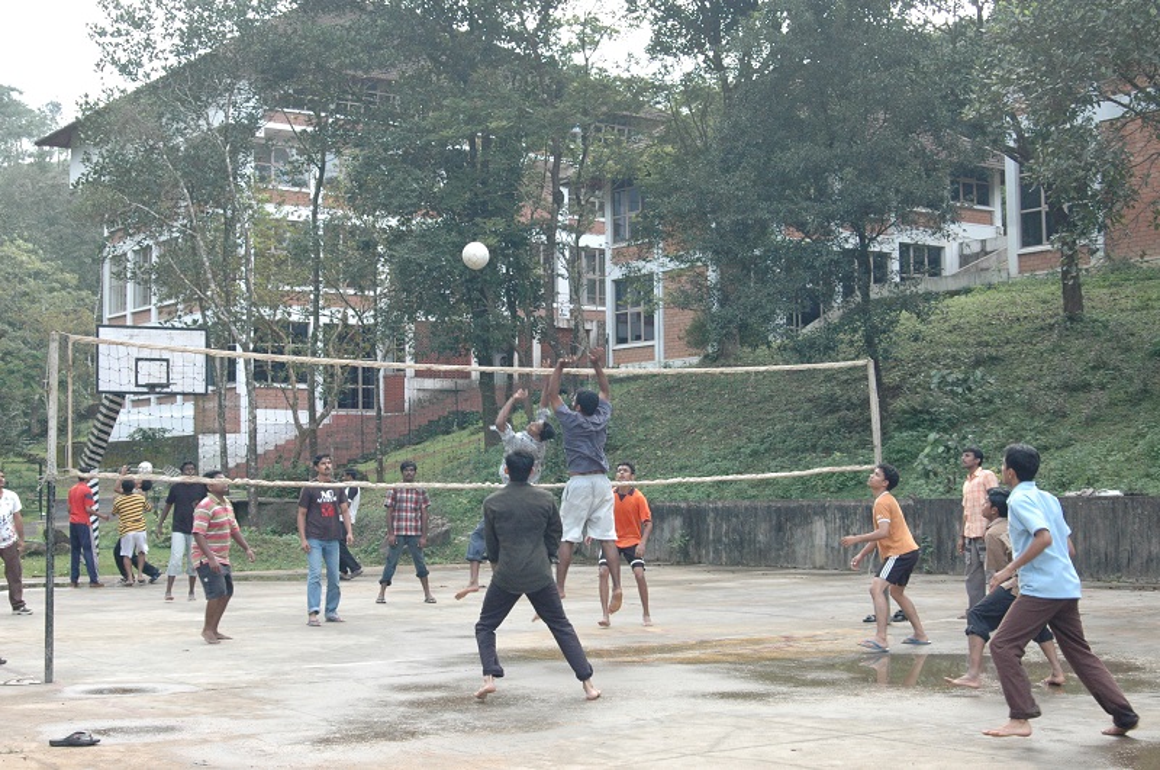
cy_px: 385
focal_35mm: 52
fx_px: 1689
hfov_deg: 37.9
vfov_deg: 25.7
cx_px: 580
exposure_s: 1/125
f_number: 7.1
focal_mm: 35
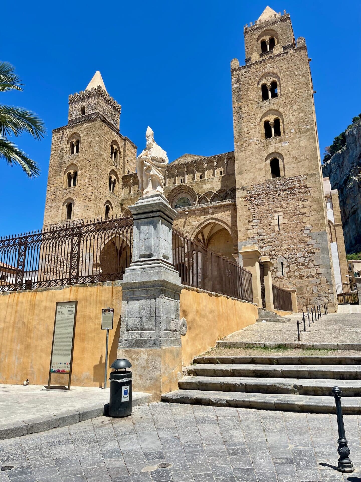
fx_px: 348
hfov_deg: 54.9
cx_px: 180
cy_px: 241
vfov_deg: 69.4
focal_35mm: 25
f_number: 1.6
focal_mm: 5.1
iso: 32
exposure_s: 1/4049
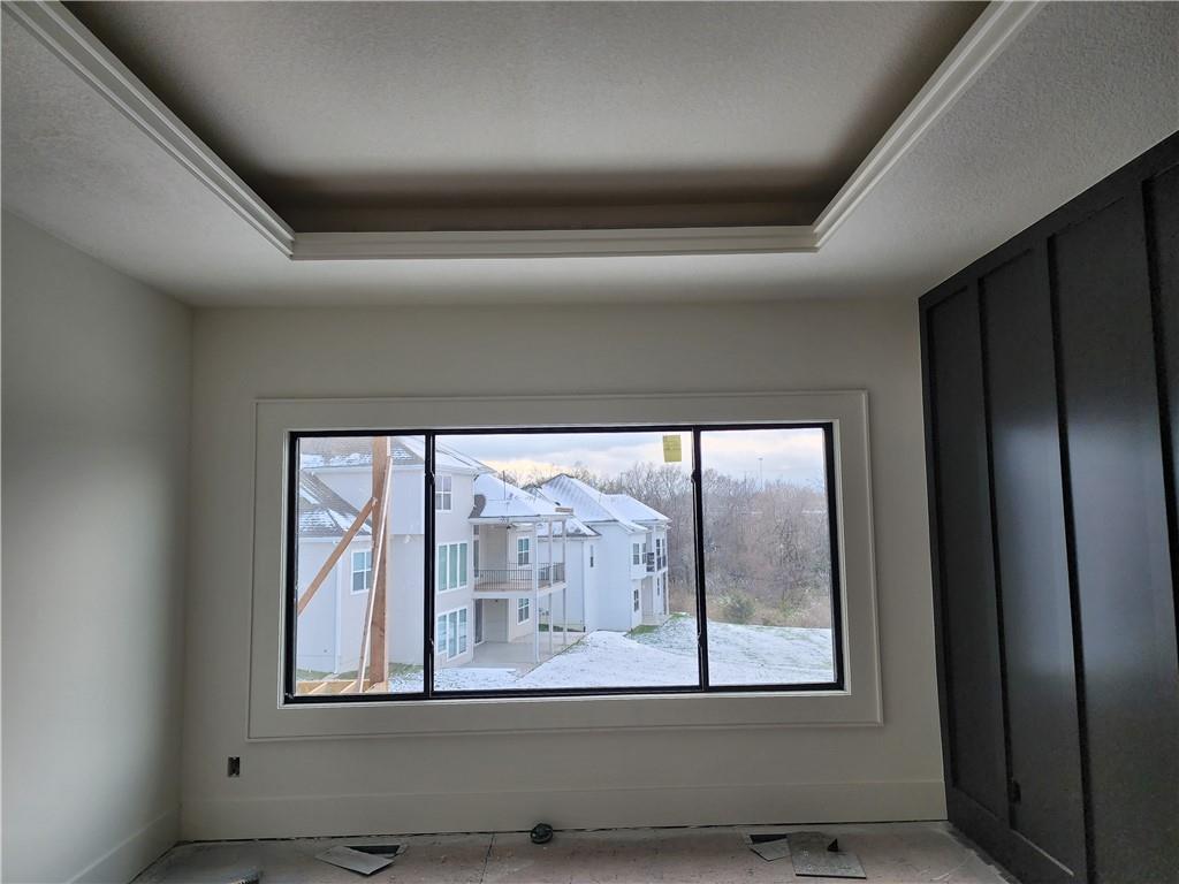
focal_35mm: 23
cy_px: 442
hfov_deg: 73.9
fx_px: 783
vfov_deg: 58.9
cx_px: 590
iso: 64
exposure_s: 1/180
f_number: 1.8
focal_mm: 6.4
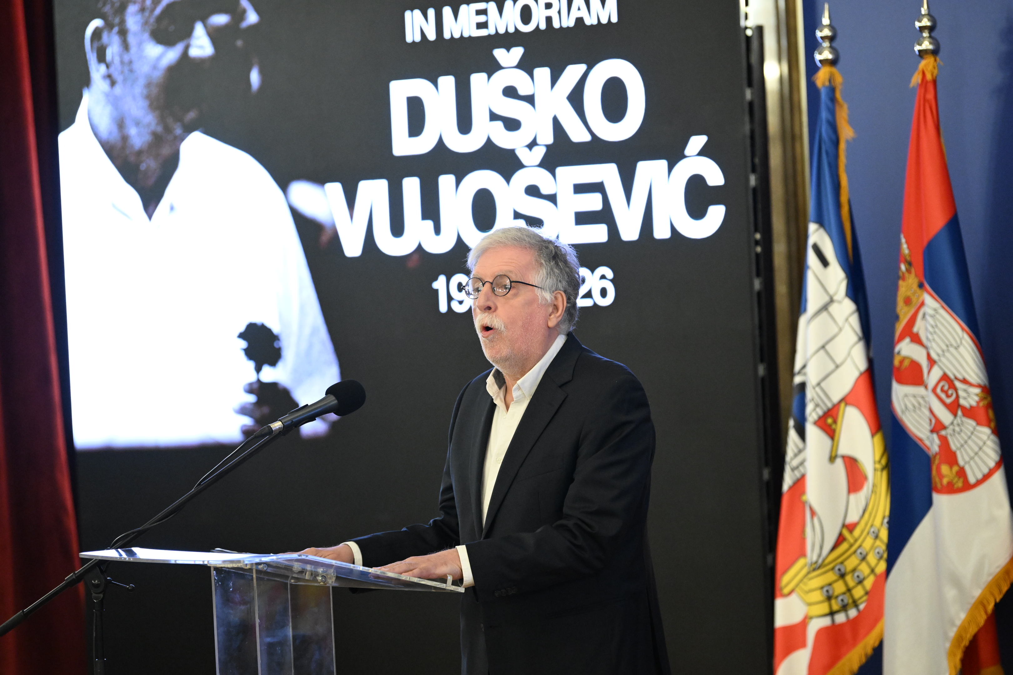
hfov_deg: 14.2
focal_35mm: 145
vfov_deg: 9.5
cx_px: 506
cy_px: 338
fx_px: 4080
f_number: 3.2
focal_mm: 145
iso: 6400
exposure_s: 1/160
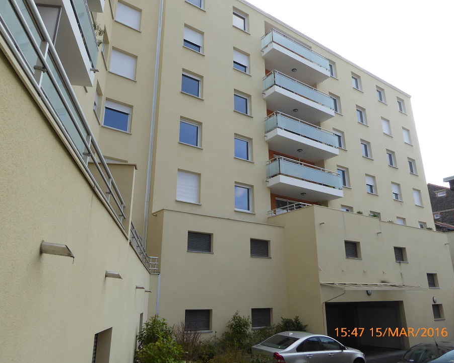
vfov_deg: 54.9
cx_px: 227
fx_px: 349
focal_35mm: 26
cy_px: 181
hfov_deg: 66.0
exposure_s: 1/160
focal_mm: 4.3
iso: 100
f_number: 5
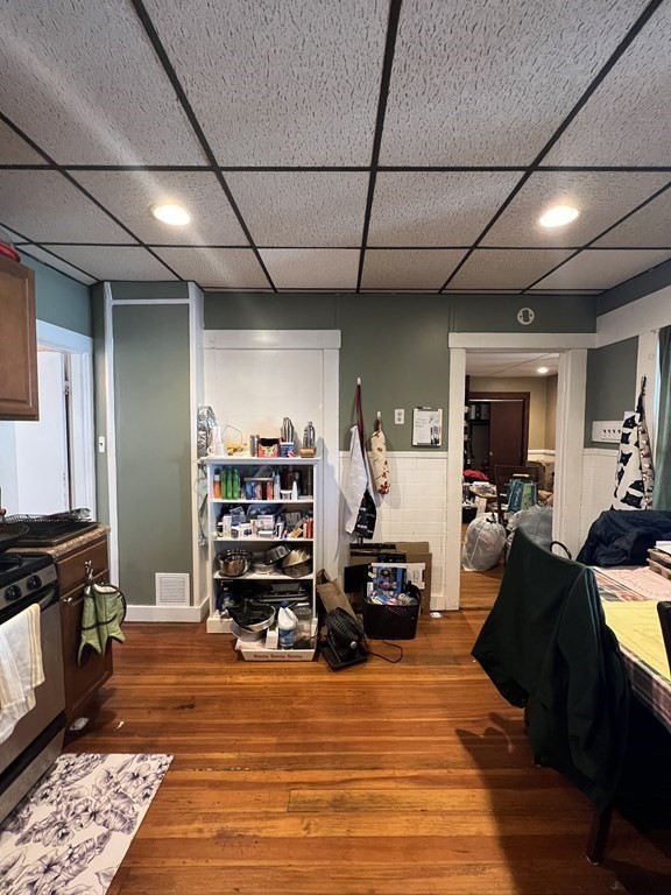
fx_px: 336
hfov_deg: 89.9
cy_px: 448
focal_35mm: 13
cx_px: 336
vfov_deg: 106.2
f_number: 1.8
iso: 500
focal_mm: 1.57
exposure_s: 1/60
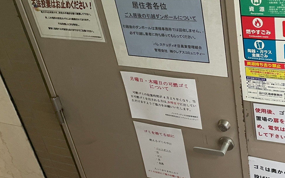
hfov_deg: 37.1
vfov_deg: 24.0
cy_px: 86
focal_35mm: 54
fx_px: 419
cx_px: 192
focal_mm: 4.2
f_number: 1.6
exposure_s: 1/25
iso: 500
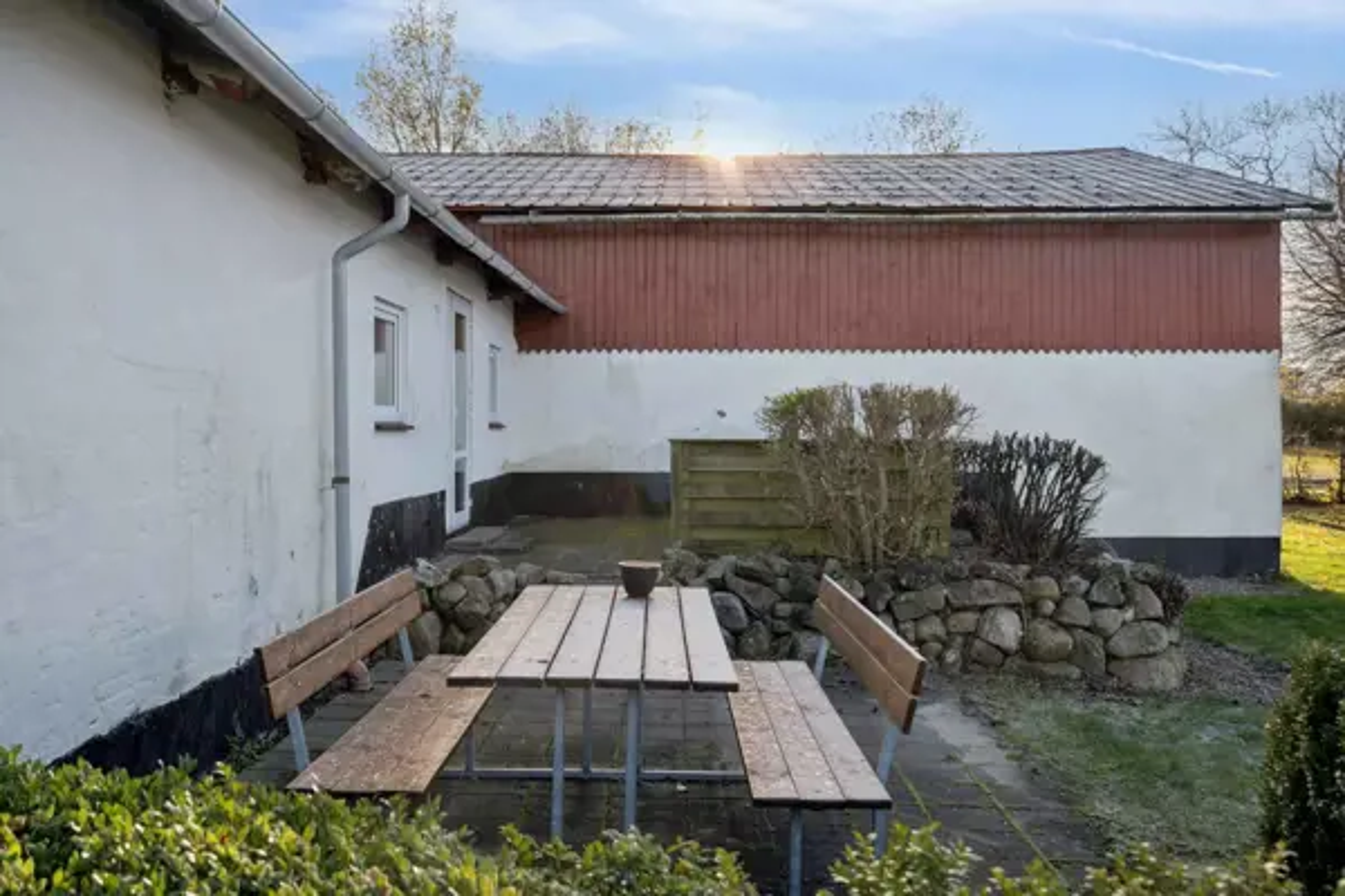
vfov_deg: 40.0
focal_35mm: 33
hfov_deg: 57.2
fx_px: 1233
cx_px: 672
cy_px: 448
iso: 200
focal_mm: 33
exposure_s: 1/500
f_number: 8
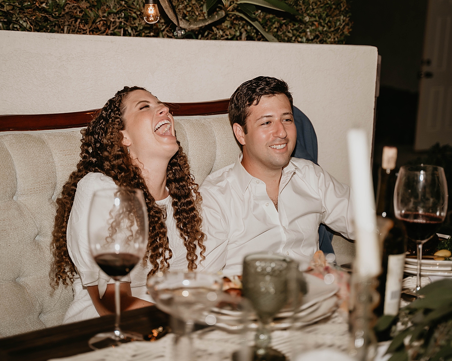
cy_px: 180
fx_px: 802
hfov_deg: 31.5
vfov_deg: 25.4
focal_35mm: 60
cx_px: 227
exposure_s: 1/250
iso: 640
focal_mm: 53
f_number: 2.8
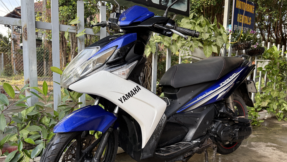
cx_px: 141
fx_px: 205
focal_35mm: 27
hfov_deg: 69.9
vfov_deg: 42.7
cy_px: 97
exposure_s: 1/271
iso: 100
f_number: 1.78
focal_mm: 6.76
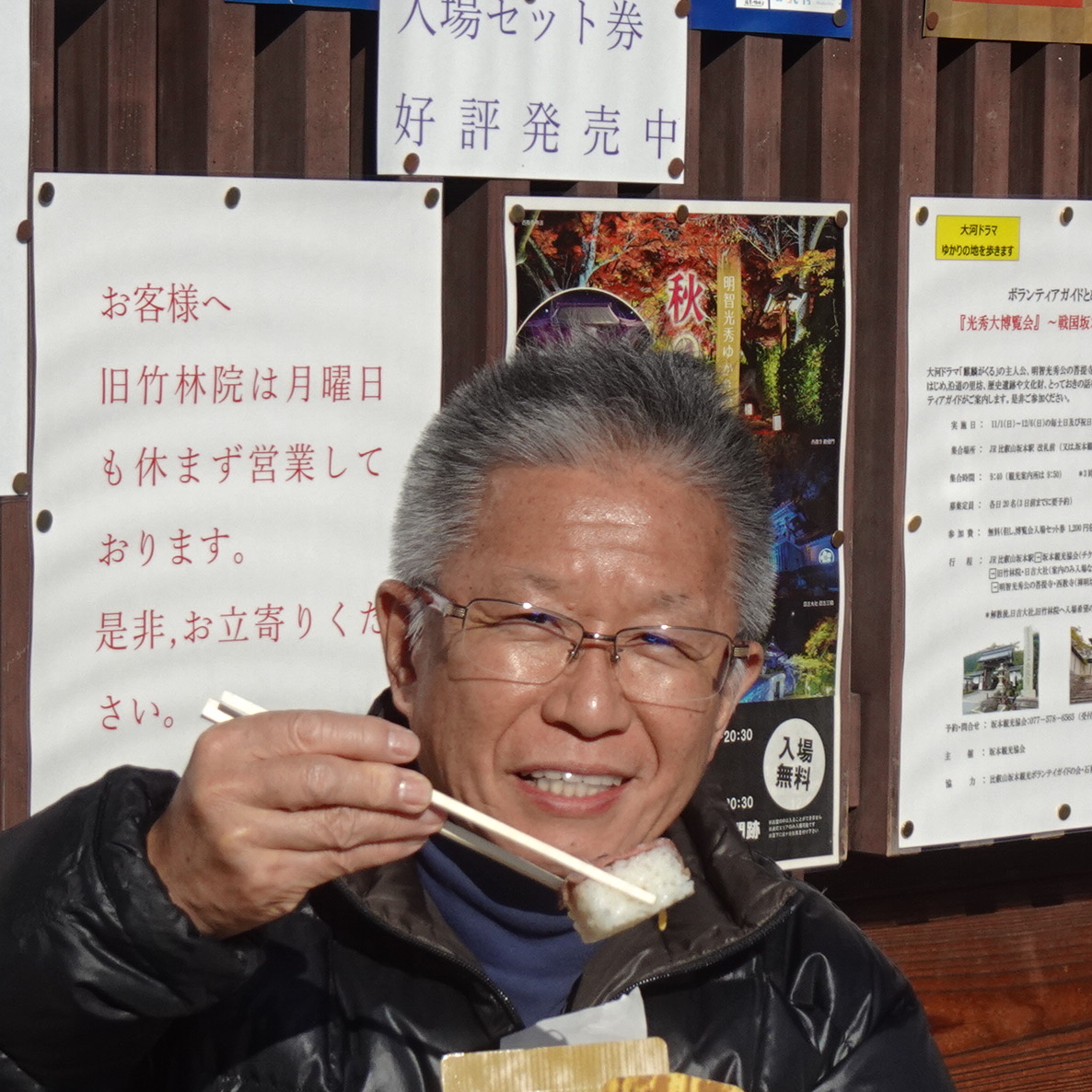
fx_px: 5032
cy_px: 727
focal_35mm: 141
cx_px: 677
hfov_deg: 12.4
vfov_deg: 12.4
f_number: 5
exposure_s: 1/800
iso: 80
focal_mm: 11.56
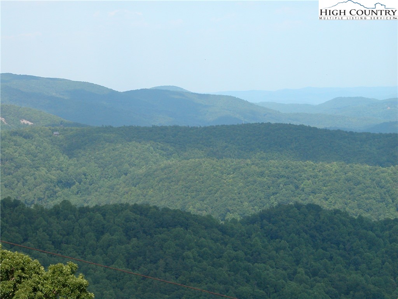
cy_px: 150
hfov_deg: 18.5
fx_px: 1219
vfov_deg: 14.0
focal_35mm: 106
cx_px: 199
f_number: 5.2
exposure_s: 1/326
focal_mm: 27.3
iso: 100
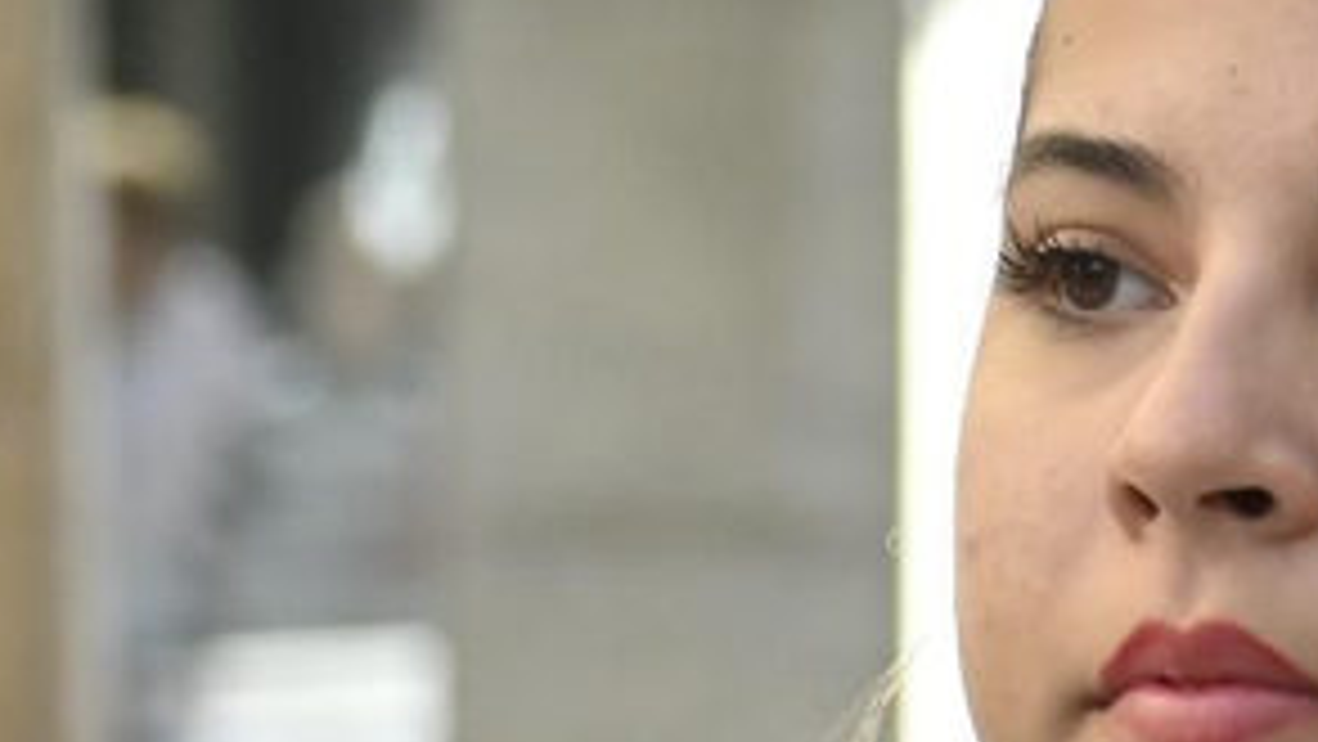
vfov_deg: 1.7
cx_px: 1057
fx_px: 25204
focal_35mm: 721
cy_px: 1304
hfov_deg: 3.0
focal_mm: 84
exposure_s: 1/400
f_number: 5.6
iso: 500
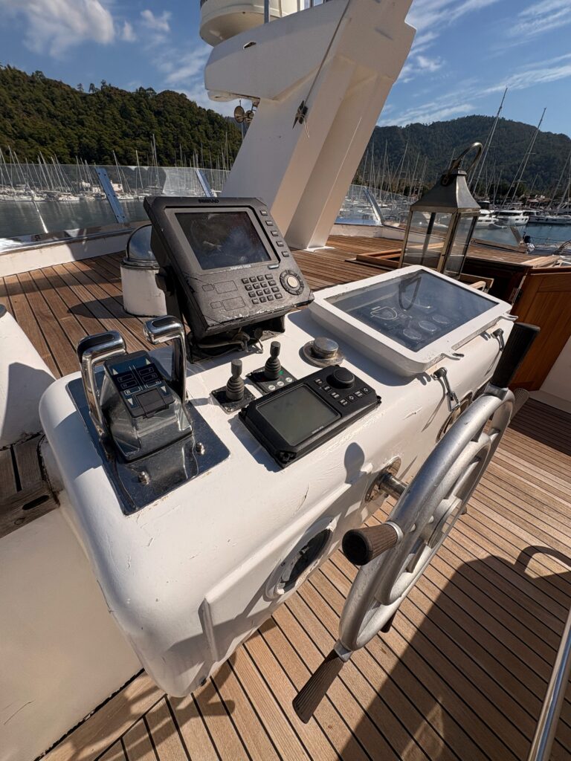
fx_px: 308
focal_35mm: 14
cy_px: 380
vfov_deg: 102.1
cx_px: 286
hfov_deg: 85.7
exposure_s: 1/6135
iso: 50
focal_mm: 2.22
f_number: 2.2
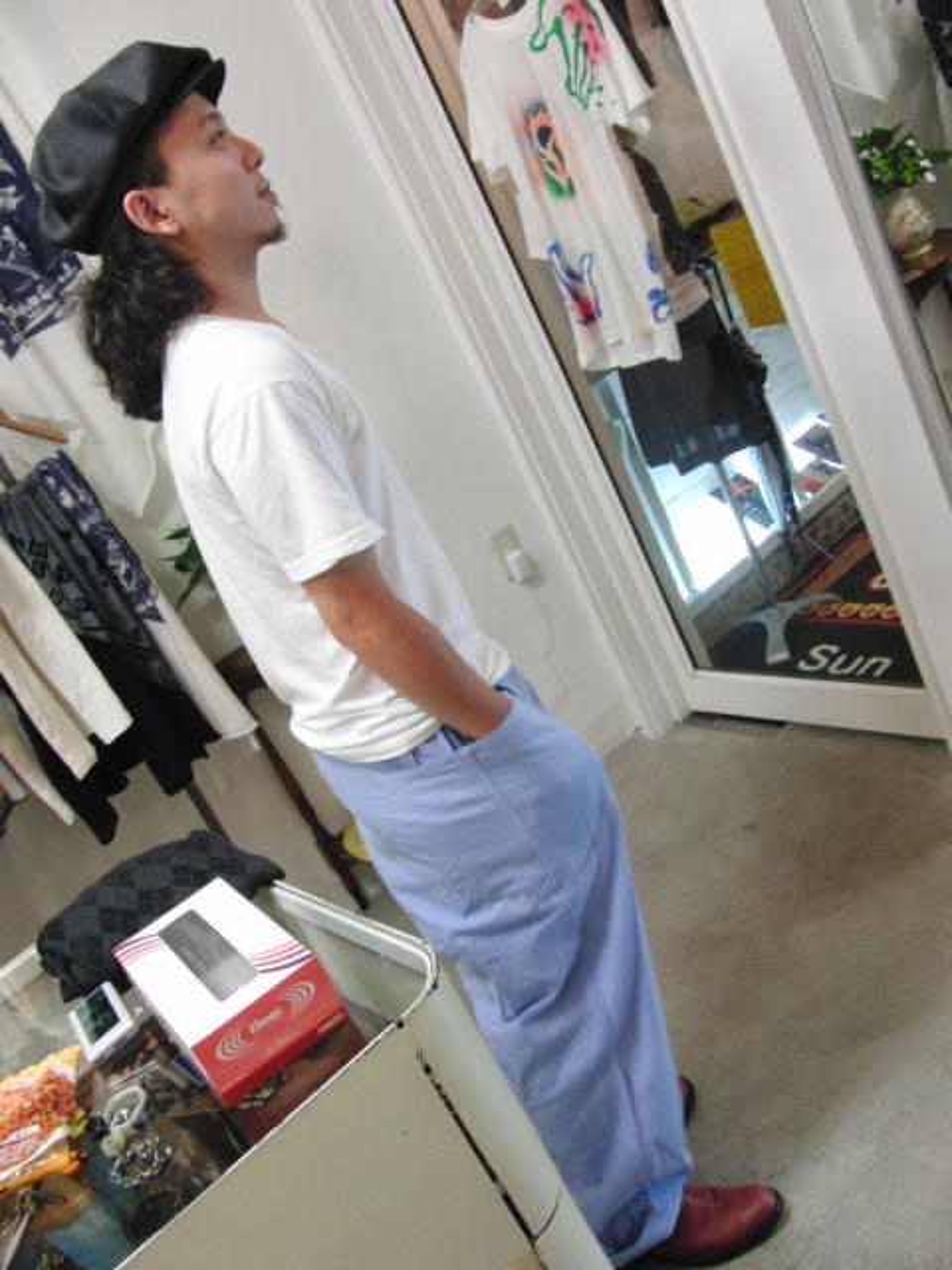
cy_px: 635
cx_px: 476
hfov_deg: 38.7
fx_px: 1357
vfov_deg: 50.1
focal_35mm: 37
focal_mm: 6.42
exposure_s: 1/20
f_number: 3.6
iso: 400
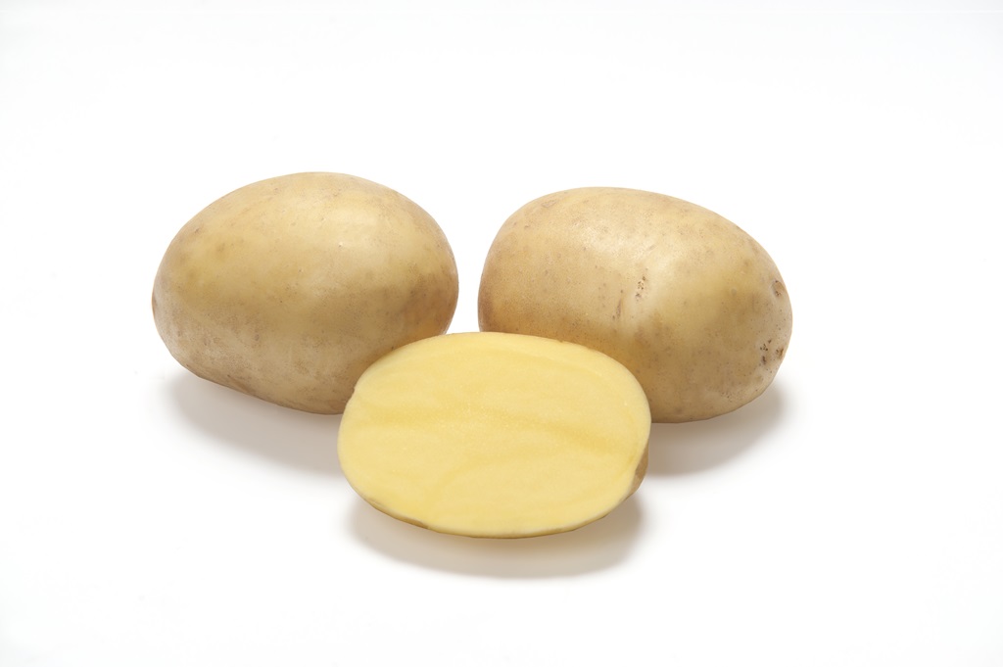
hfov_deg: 10.3
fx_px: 5568
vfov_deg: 6.9
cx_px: 502
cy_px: 334
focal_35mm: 200
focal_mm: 200
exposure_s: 1/125
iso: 200
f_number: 13
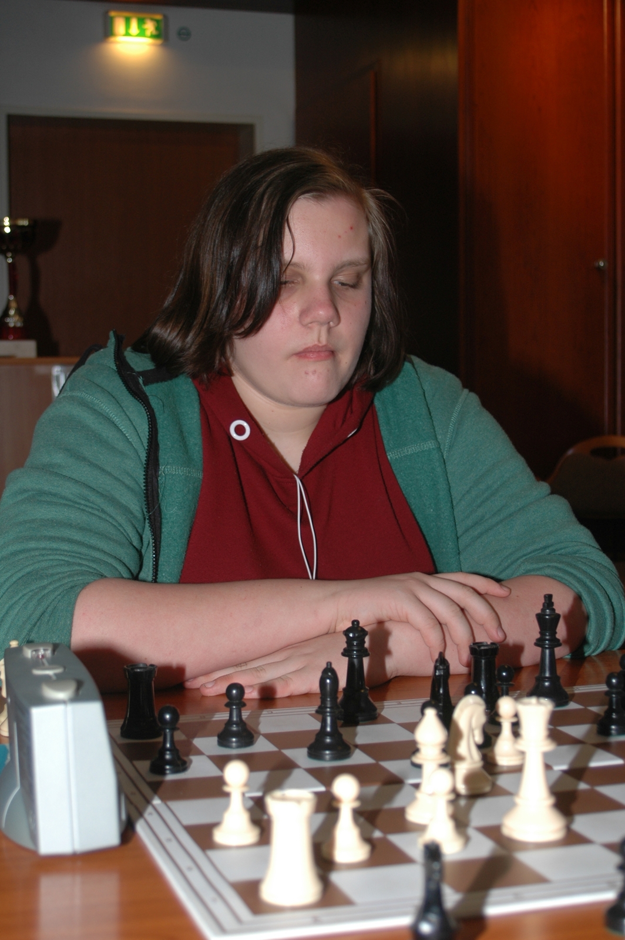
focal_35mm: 60
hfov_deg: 22.6
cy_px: 470
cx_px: 312
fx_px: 1565
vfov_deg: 33.4
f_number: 5.3
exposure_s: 1/60
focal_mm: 40
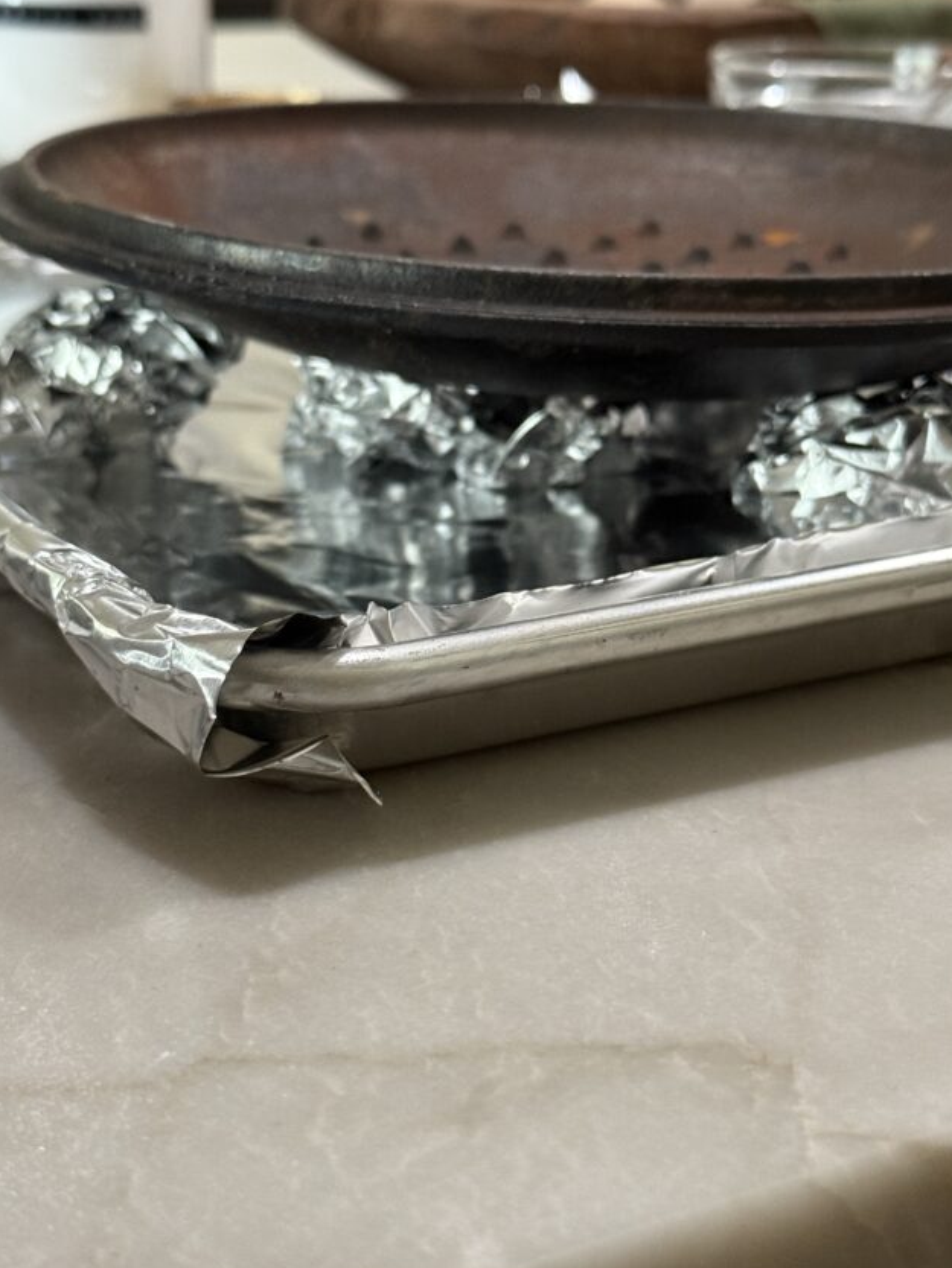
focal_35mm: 59
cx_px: 481
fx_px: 2163
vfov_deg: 32.7
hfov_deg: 24.8
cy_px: 626
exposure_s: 1/40
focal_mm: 6.76
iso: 400
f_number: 1.78
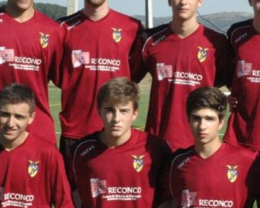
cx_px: 264
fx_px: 1354
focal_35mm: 176
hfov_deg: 10.9
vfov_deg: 8.8
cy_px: 173
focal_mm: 44
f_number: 16
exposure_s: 1/1000
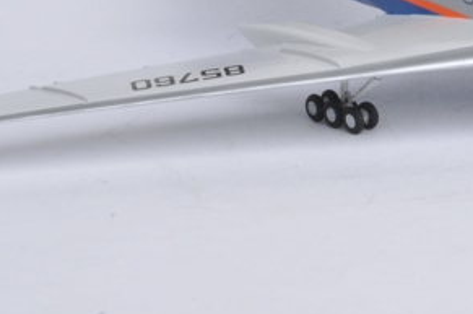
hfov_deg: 8.3
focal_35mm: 247
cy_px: -103
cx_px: 478
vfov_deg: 5.5
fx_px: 3240
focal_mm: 60
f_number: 36
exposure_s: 1/125
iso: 200
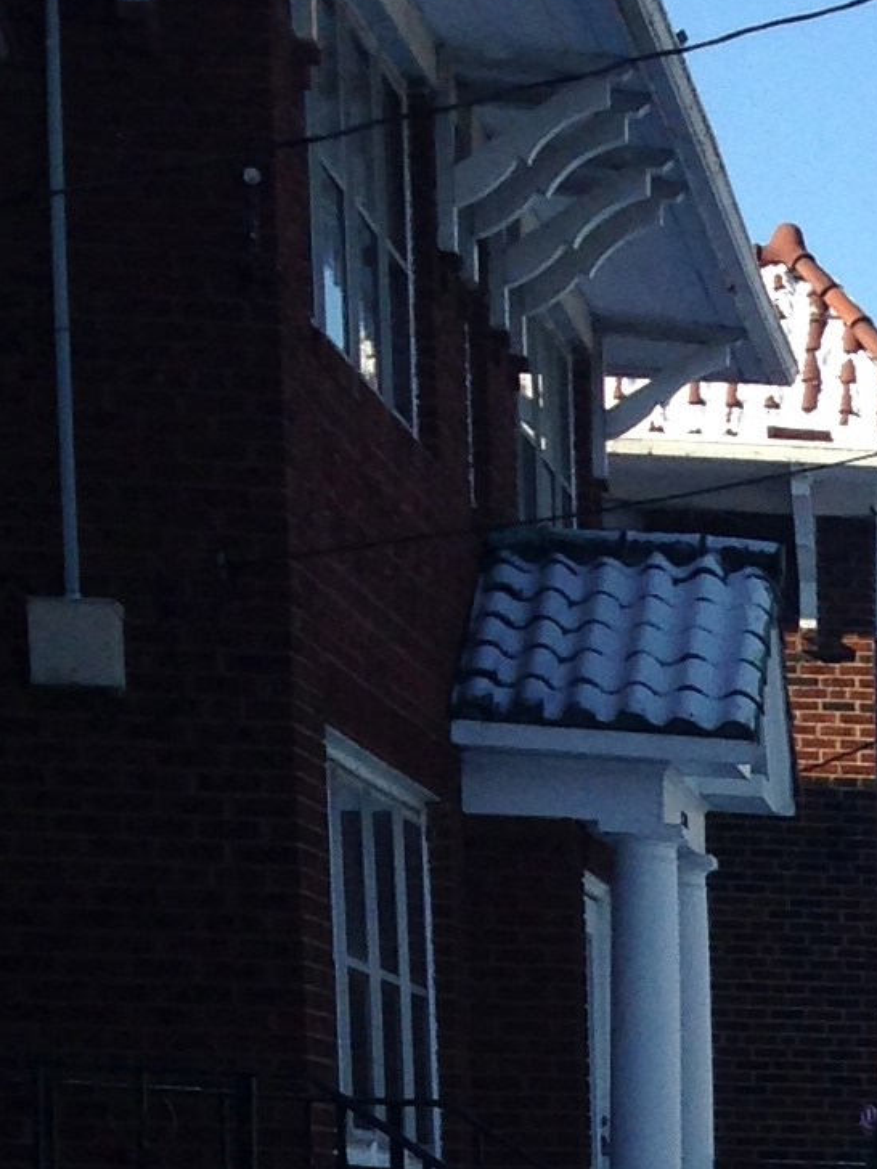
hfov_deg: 9.3
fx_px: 4999
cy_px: 1800
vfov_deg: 12.6
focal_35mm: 148
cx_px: 1874
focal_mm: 4.12
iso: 50
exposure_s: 1/1290
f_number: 2.4
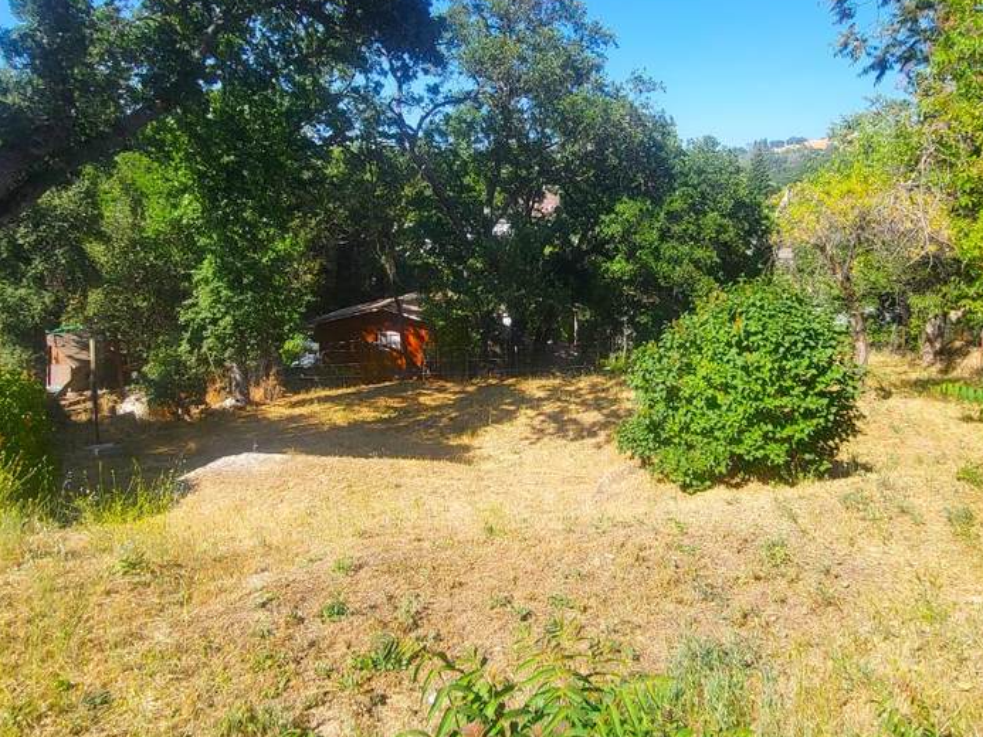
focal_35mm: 24
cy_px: 296
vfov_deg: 56.4
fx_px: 682
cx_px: 542
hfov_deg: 71.4
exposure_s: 1/572
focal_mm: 1.74
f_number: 2.2
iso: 32
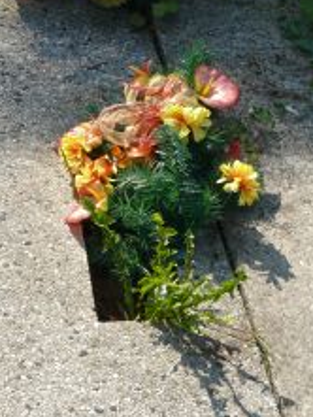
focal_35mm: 76
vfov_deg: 25.6
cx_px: 187
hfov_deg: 19.4
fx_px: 915
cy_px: 221
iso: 100
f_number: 5.6
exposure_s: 1/250
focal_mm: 7.4
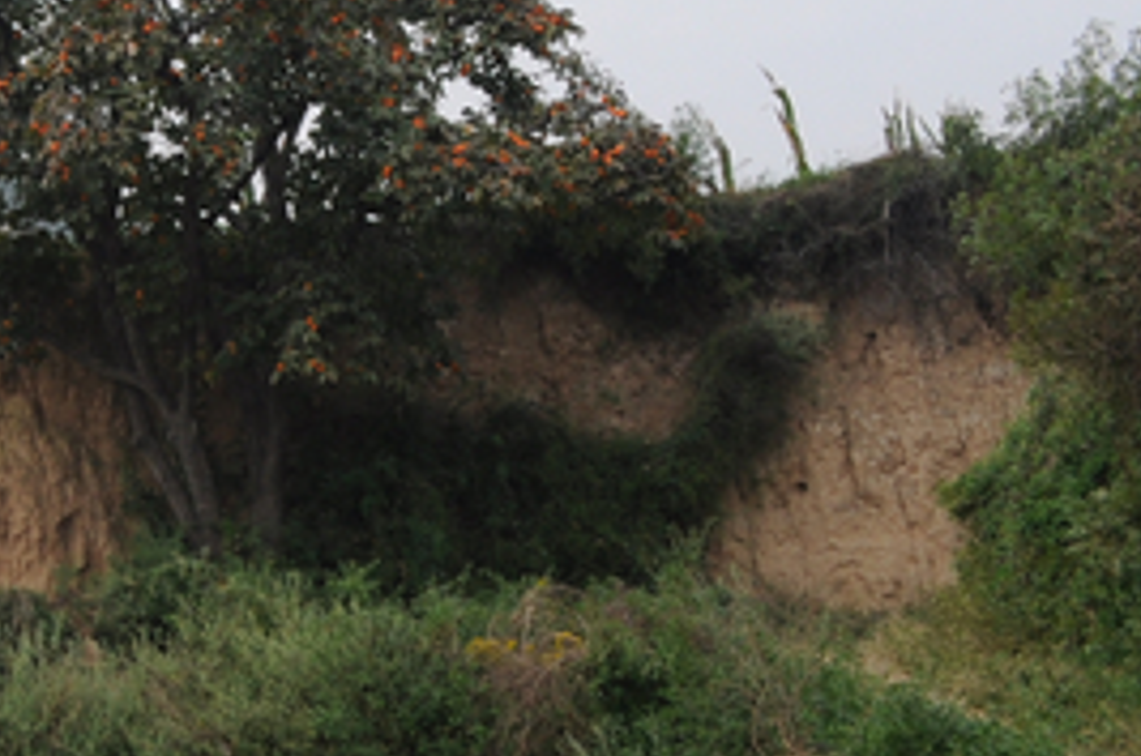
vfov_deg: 14.8
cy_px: 83
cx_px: -679
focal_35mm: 91
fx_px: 2879
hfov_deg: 19.0
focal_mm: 18
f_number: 10
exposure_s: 1/320
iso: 200
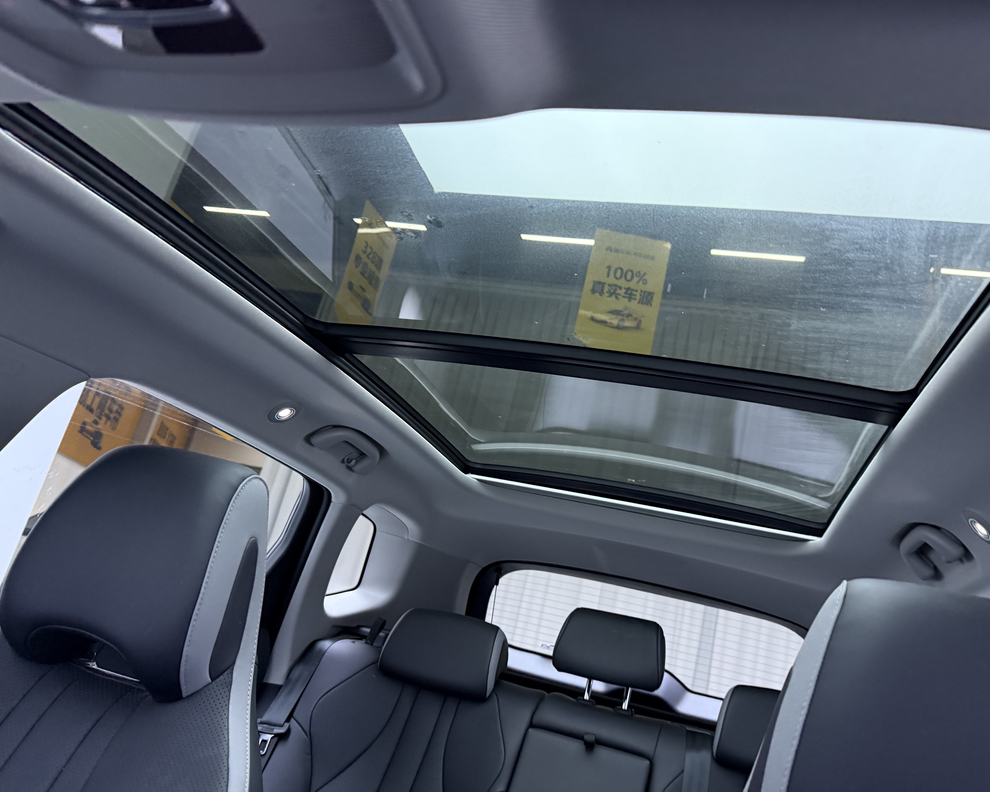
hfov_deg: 68.0
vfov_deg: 56.8
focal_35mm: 25
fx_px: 733
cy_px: 396
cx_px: 527
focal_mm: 6.76
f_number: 1.78
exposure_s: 1/52
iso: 400
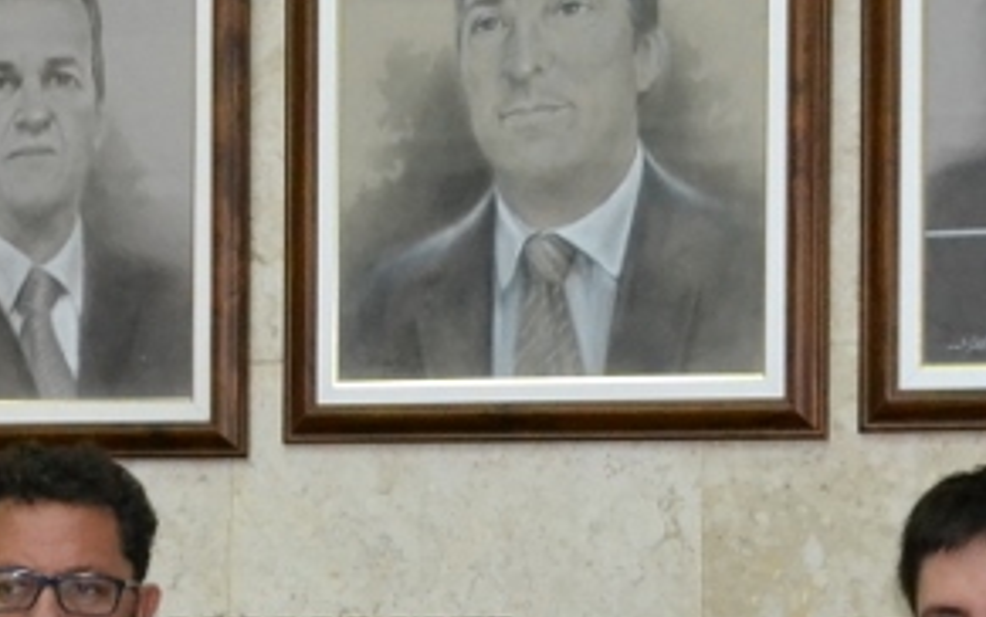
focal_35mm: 140
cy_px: 666
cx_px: -366
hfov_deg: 14.2
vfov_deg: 9.3
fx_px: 3763
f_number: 7.1
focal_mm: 26
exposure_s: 1/100
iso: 3200
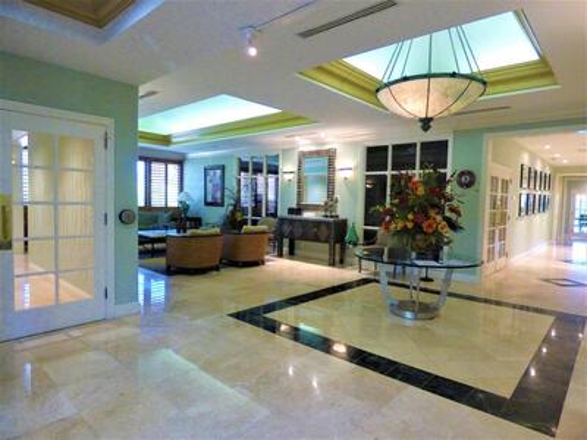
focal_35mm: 20
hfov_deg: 81.7
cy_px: 220
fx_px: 339
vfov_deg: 66.0
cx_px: 294
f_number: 2.8
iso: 400
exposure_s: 1/30
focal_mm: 3.58
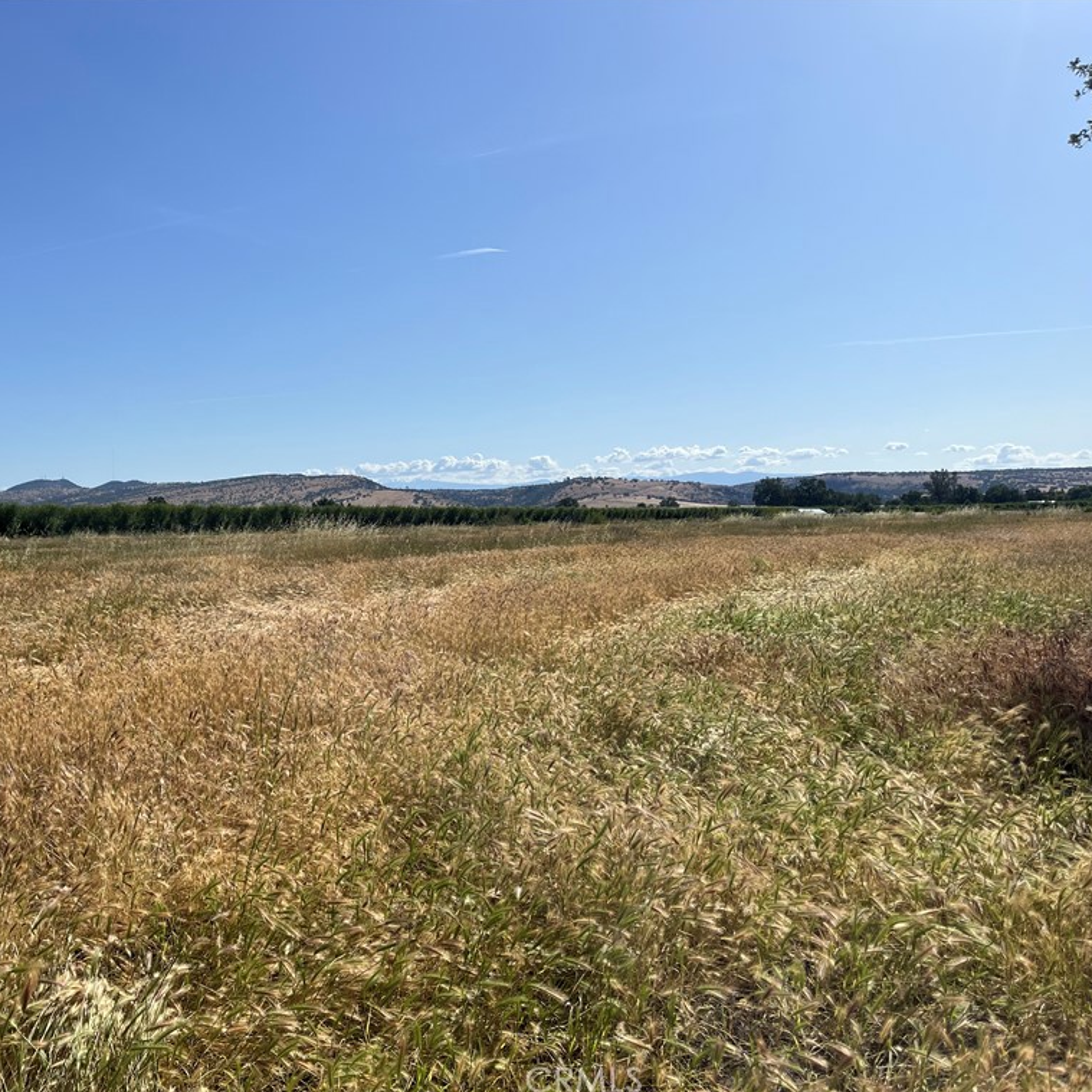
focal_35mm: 31
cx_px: 365
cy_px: 548
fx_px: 1106
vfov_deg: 52.5
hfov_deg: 51.6
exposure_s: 1/7353
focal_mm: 5.1
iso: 50
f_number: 1.6
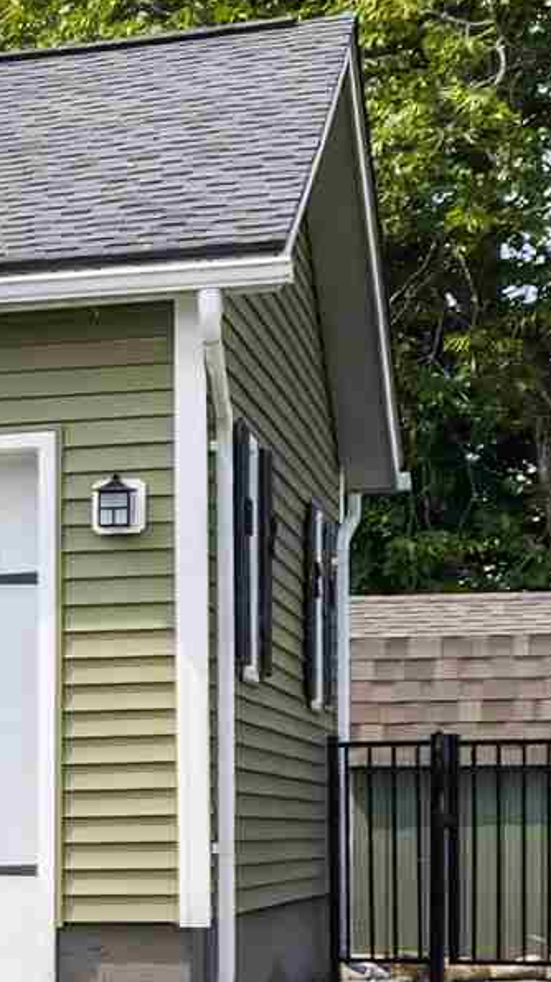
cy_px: 682
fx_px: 3512
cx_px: -1750
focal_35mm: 135
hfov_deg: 6.7
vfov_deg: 15.9
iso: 100
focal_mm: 12
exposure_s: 1/250
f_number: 5
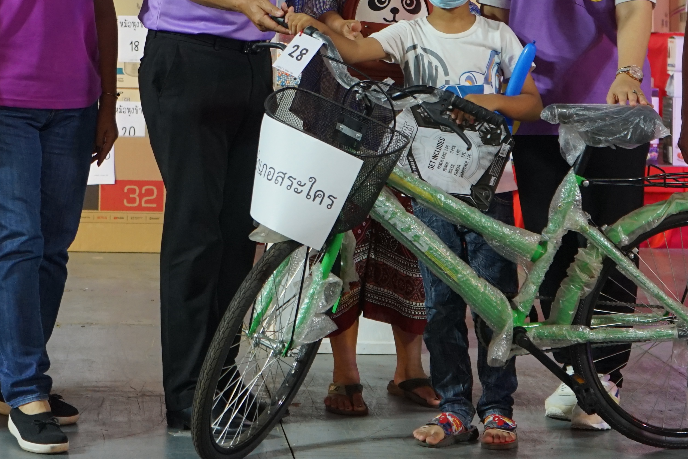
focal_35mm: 95
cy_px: -39
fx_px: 1815
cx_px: 229
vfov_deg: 14.1
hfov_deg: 21.4
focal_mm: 40
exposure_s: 1/160
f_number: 4
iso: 1000
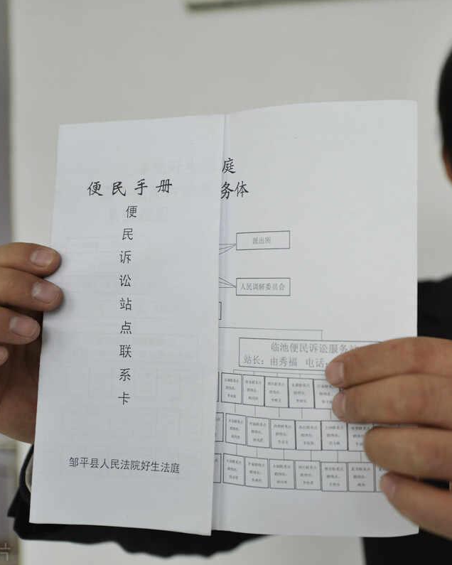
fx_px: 569
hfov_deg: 41.5
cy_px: 282
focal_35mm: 34
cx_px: 361
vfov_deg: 52.8
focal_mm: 24
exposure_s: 1/125
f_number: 2.8
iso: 320
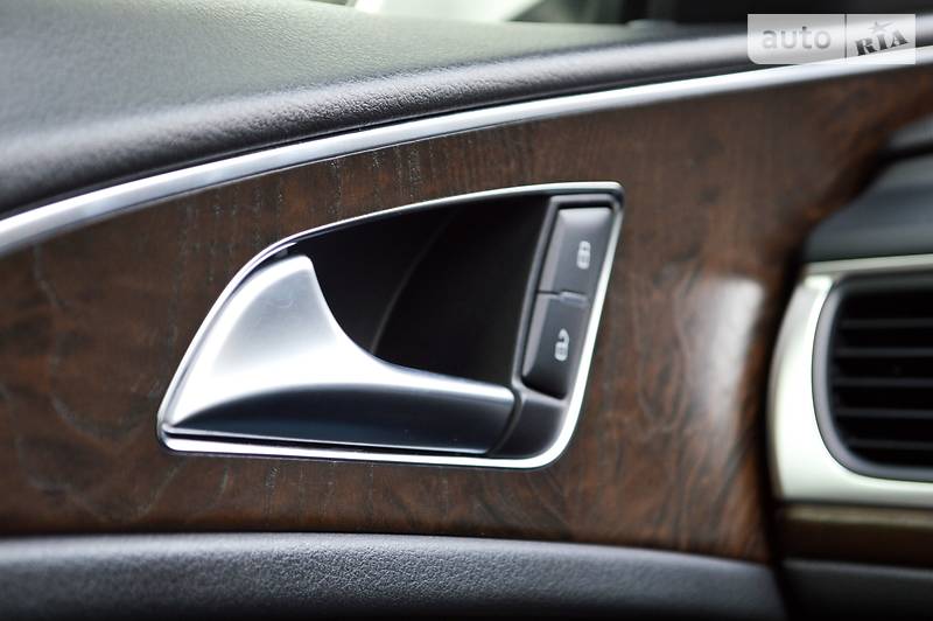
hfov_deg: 26.0
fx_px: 2020
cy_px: 310
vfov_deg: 17.5
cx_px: 466
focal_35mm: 78
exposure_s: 1/100
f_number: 5.6
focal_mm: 52
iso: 400
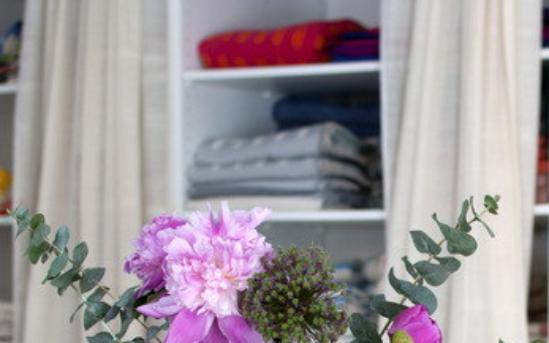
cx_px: 516
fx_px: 1798
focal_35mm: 120
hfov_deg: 17.1
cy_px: 376
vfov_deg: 10.8
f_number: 2.8
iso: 200
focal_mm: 35
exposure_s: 1/80
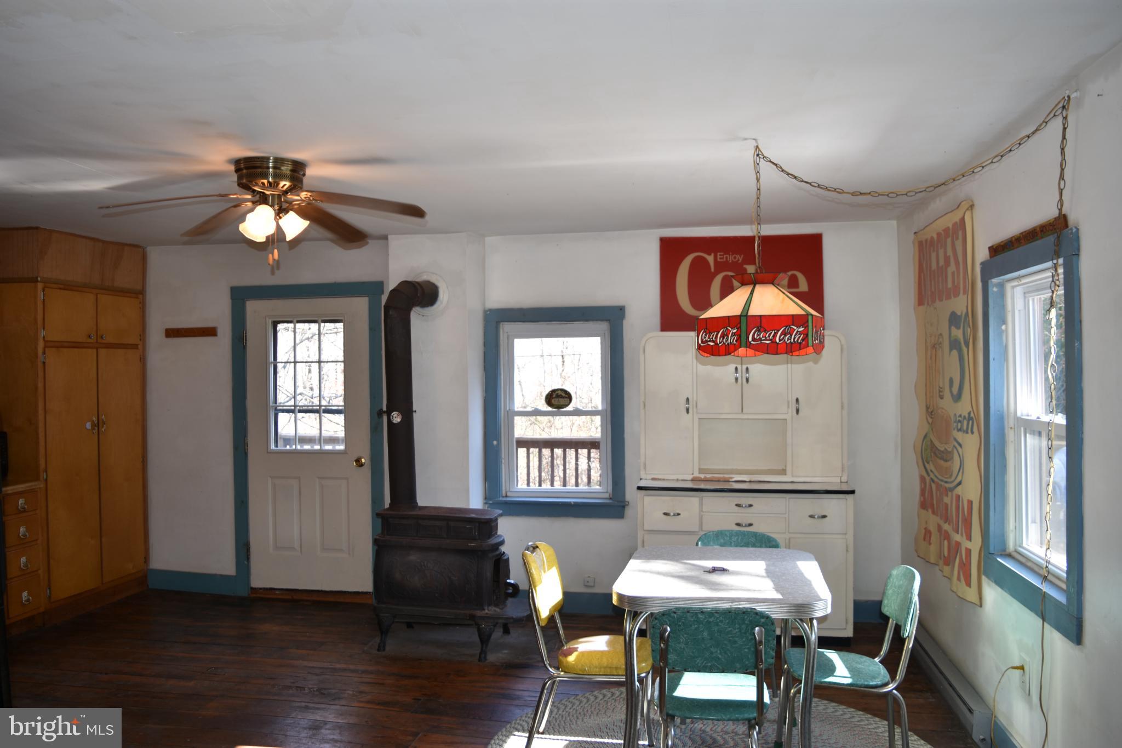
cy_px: 374
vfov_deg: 47.9
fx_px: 841
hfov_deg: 67.4
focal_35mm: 27
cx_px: 561
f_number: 3.5
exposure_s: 1/40
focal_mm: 18
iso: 100
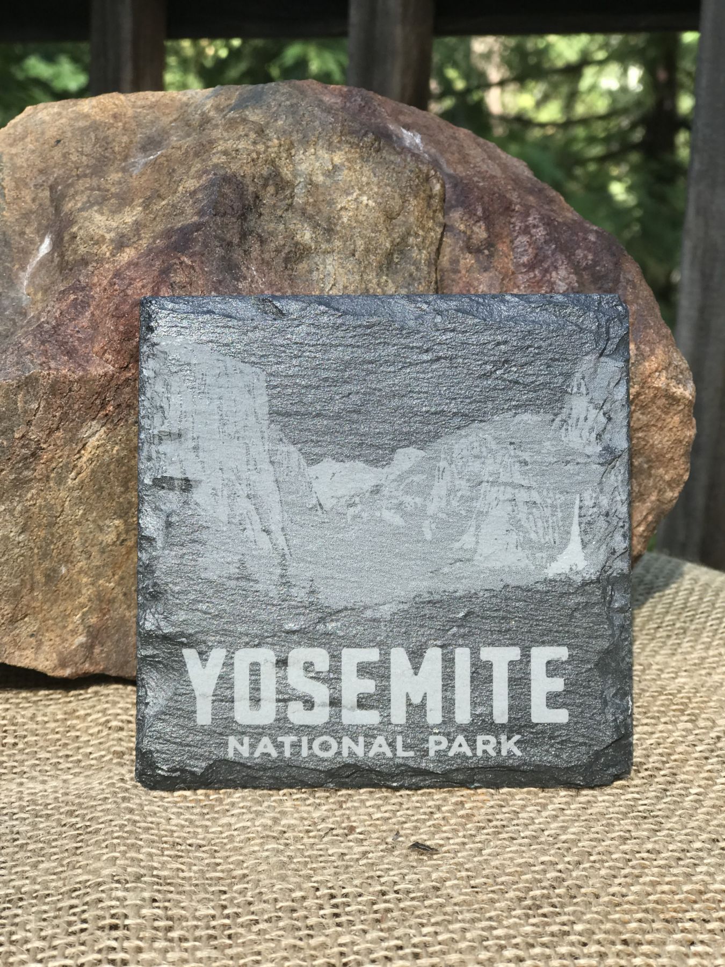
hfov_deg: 25.7
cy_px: 484
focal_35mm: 57
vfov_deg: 33.8
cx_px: 362
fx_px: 1592
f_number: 2.8
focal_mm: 6.6
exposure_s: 1/124
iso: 20
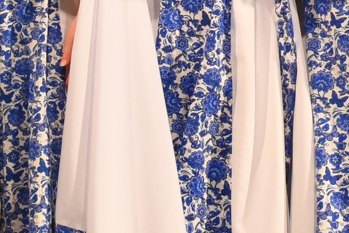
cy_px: -94
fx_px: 1659
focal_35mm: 171
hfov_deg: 11.7
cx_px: 444
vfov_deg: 7.9
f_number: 6.3
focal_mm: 35
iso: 5000
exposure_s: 1/320
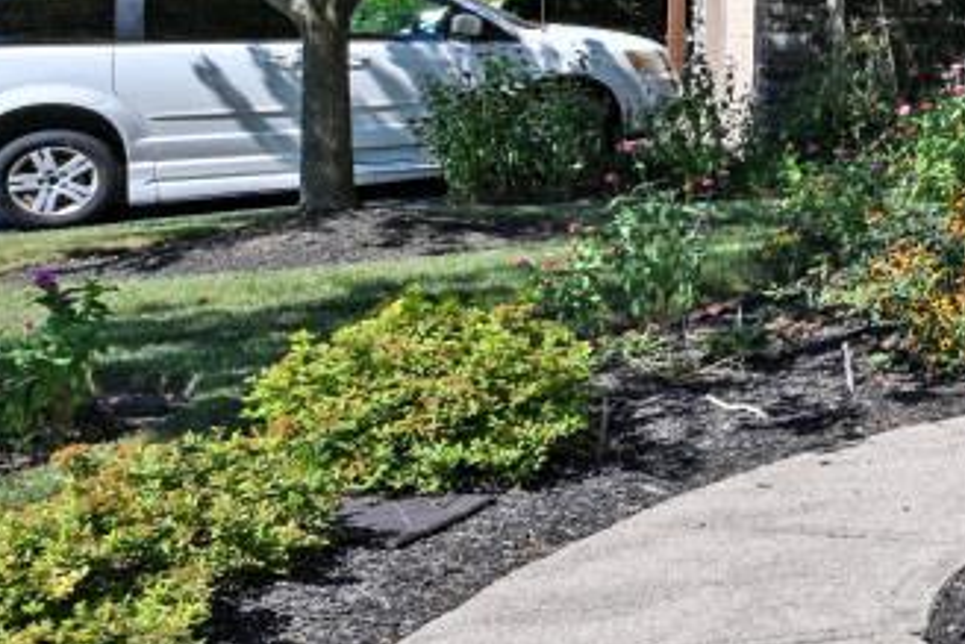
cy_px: -15
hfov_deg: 23.0
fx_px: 1716
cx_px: 1571
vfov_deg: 20.5
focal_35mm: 64
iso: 100
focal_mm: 14
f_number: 13
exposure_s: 1/125
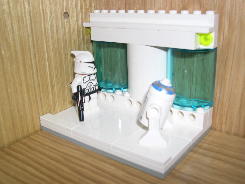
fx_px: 269
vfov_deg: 37.7
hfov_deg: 49.0
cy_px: 92
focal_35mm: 38
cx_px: 122
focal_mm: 8
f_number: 7.6
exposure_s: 1/60
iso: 100
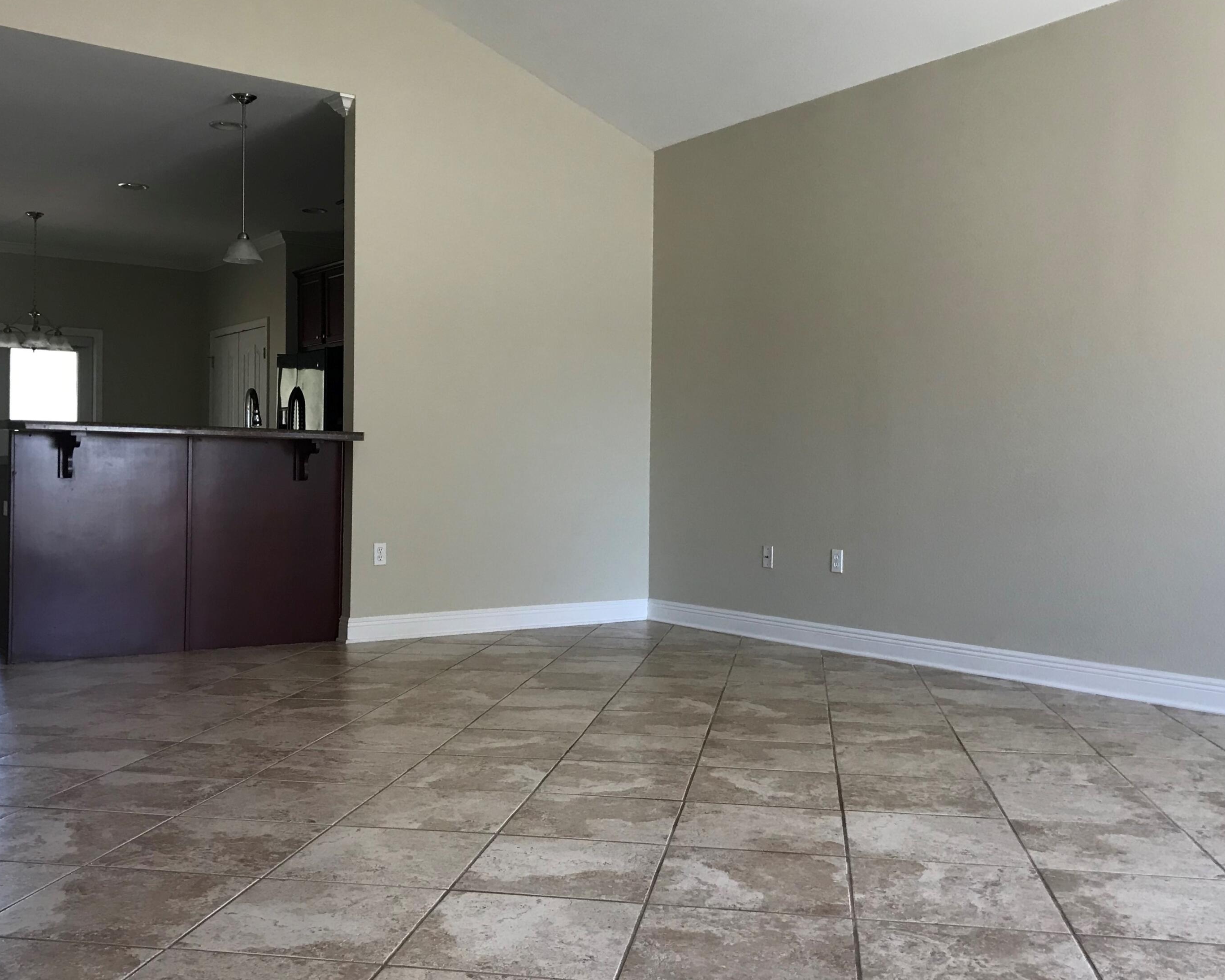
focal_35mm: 30
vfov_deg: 48.5
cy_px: 480
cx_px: 606
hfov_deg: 58.8
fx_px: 1088
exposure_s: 1/40
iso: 25
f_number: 1.8
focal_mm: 3.99
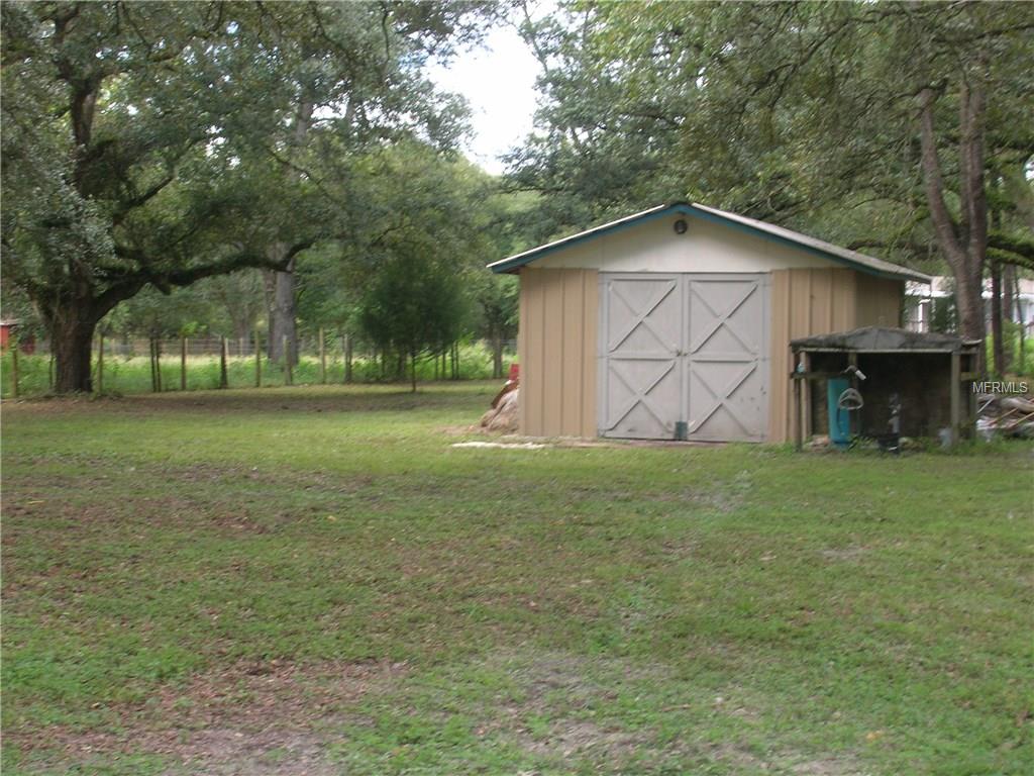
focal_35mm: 63
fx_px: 1882
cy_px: 388
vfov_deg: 23.3
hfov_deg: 30.7
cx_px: 517
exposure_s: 1/27.6
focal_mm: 10.4
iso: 50
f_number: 6.1
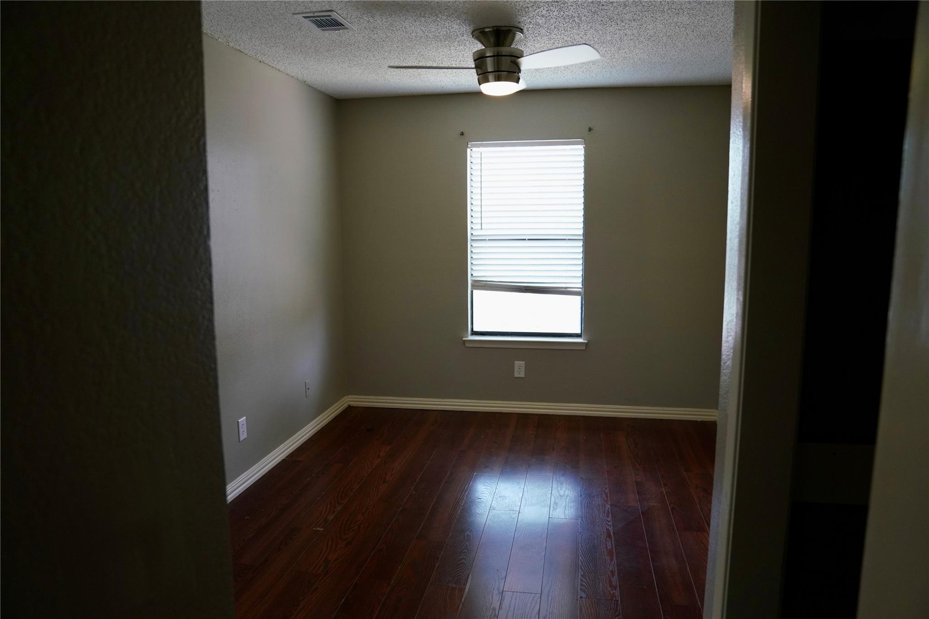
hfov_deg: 73.7
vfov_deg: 53.1
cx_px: 464
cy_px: 310
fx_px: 619
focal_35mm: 24
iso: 1600
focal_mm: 24
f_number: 3.5
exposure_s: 1/160
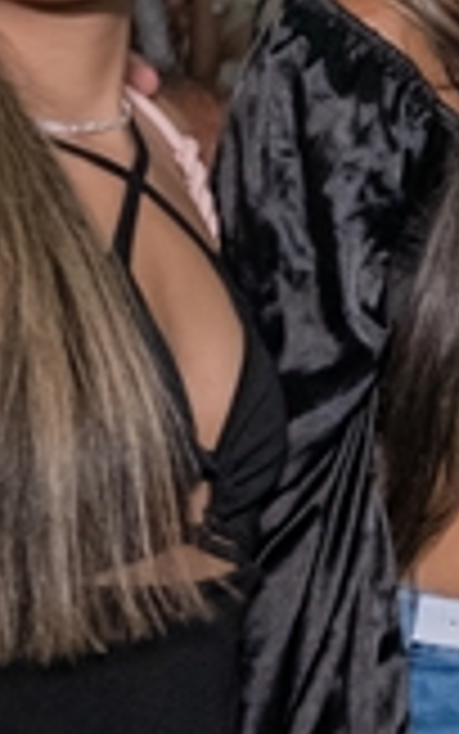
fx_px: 3340
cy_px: 405
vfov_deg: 12.5
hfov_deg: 7.4
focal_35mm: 167
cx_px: 1078
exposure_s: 1/250
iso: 2500
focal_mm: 24
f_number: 3.2
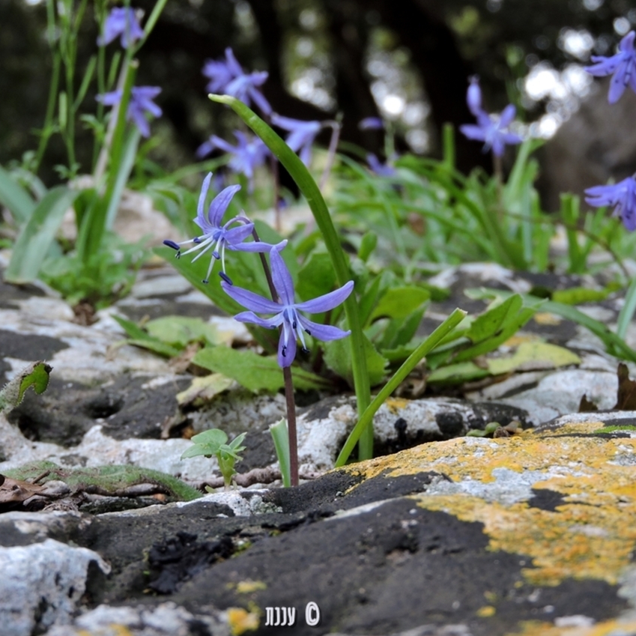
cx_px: 272
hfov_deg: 18.3
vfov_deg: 18.3
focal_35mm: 95
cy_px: 318
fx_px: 1975
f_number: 4.5
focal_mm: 14.3
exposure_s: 1/60
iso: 100
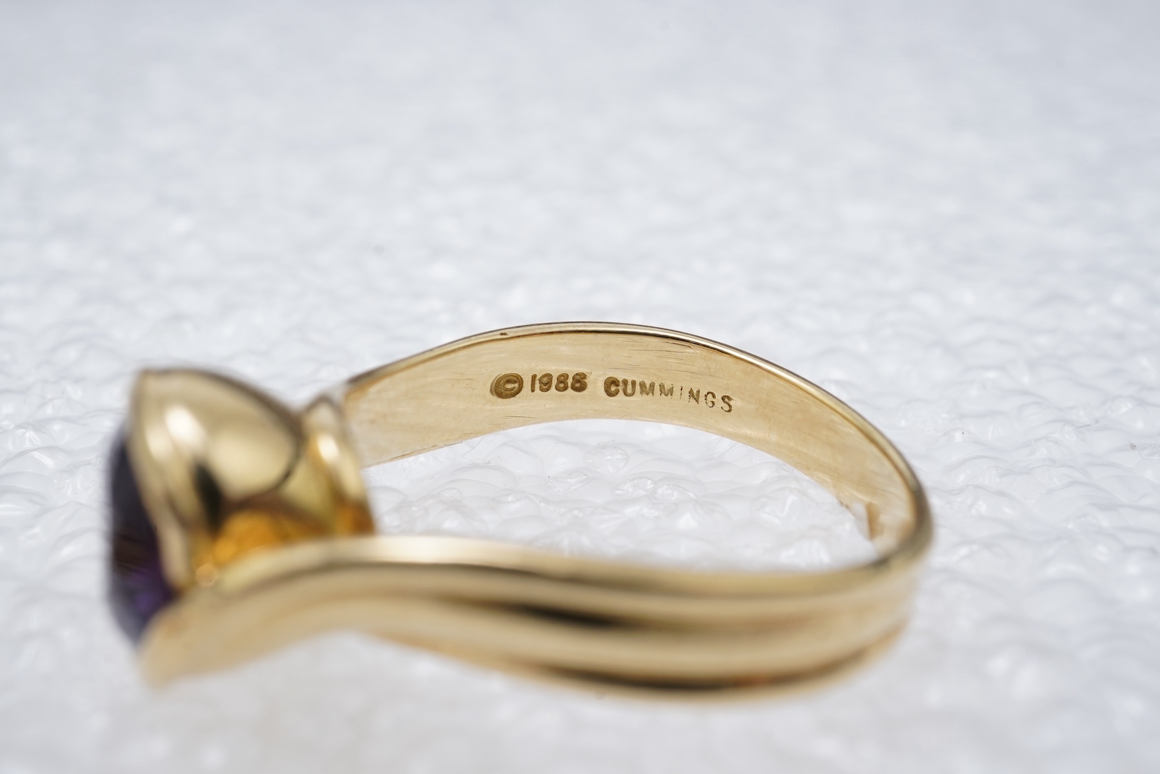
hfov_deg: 43.6
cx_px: 580
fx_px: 1450
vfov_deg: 29.9
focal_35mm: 45
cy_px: 387
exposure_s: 1/125
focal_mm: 30
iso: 500
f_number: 22
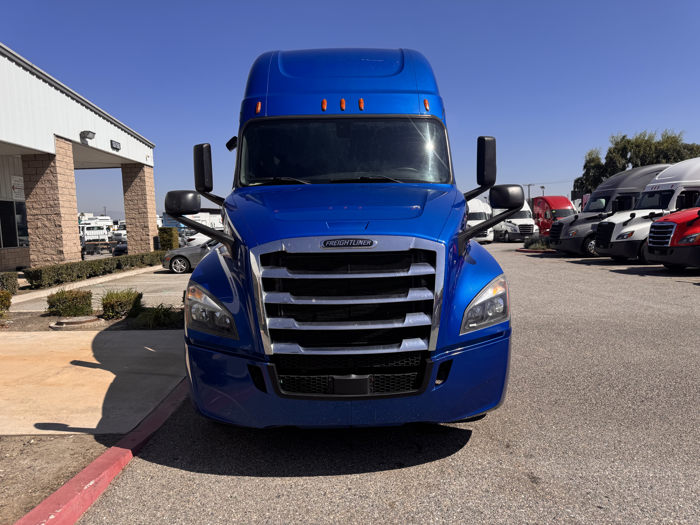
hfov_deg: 71.6
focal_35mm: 24
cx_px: 350
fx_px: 485
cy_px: 262
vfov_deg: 56.8
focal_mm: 6.76
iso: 80
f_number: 1.78
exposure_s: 1/4608
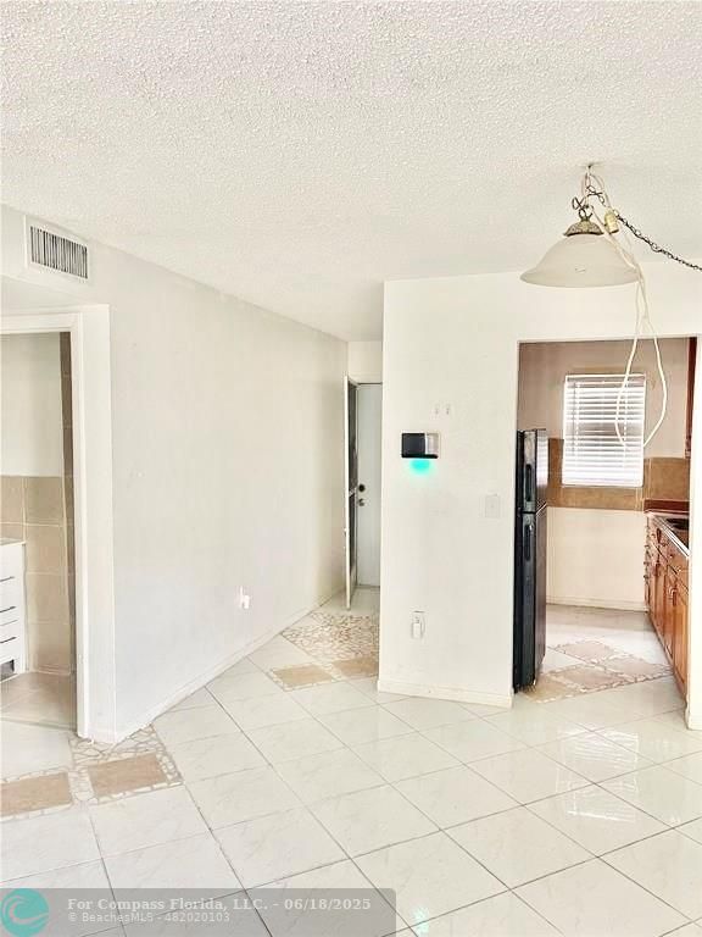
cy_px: 468
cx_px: 351
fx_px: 676
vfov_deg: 69.4
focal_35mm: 25
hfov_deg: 54.9
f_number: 1.6
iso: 640
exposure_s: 1/40
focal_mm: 5.1
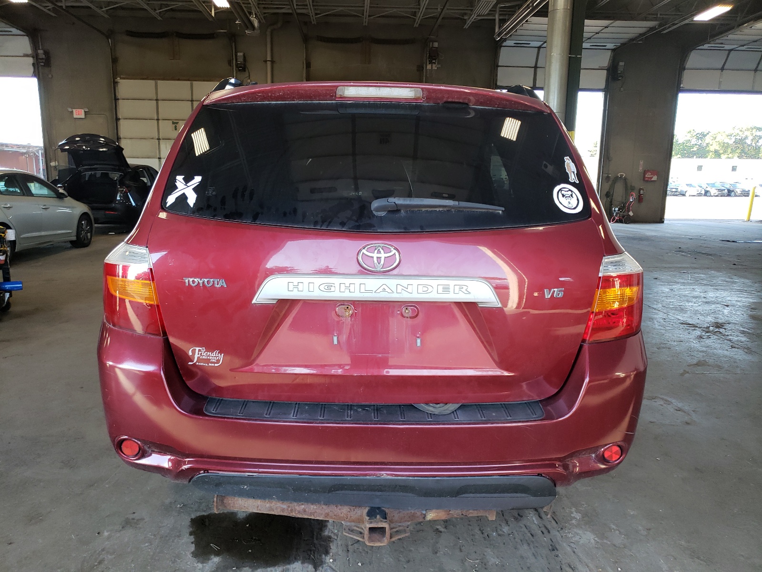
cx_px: 381
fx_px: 572
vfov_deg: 53.1
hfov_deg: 67.3
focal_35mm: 26
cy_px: 286
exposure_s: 1/120
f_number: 1.5
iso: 72
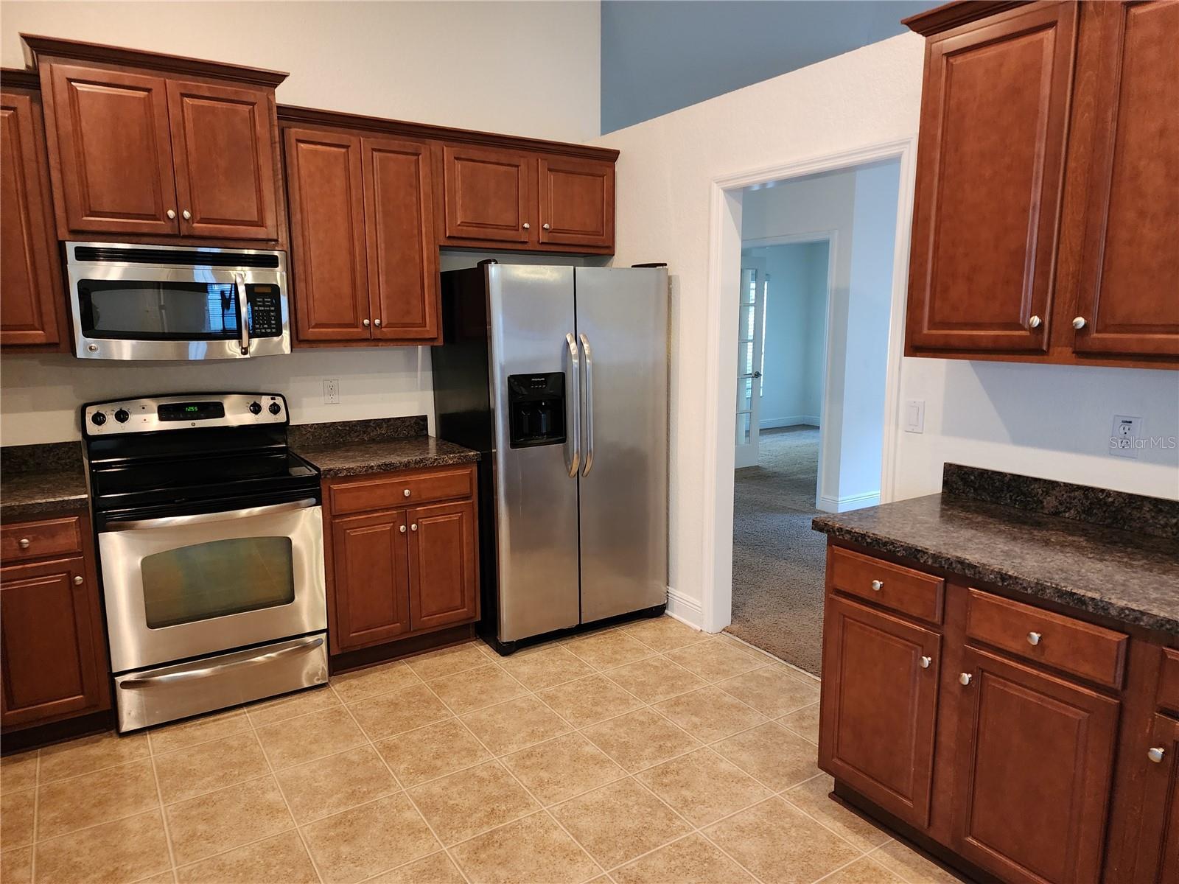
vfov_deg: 58.9
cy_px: 442
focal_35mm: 23
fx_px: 783
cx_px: 590
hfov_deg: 73.9
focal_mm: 6.4
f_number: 1.8
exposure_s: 1/60
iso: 640
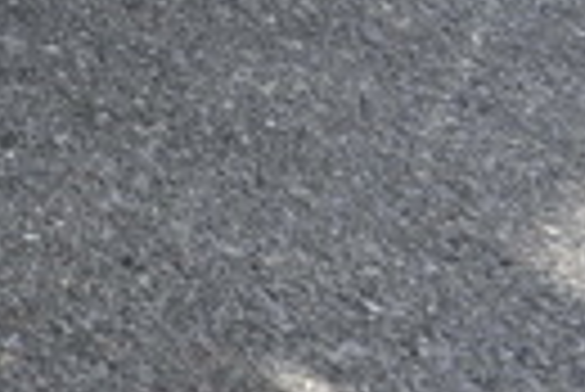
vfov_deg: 10.7
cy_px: -41
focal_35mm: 127
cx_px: -760
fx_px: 2066
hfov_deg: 12.9
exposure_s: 1/400
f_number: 8
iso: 200
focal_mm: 18
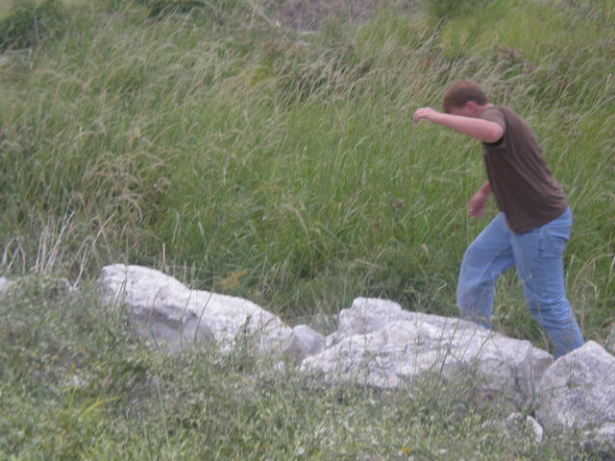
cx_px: 308
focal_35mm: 105
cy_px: 230
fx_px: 1865
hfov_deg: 18.7
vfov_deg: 14.1
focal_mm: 17.3
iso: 64
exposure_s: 1/123
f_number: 5.7
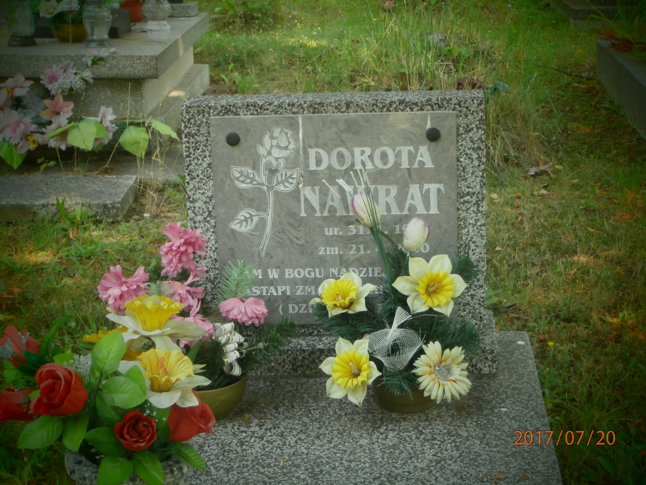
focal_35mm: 69
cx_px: 325
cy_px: 243
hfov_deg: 28.2
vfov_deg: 21.3
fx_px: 1288
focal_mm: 12.1
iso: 200
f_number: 4.7
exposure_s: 1/80
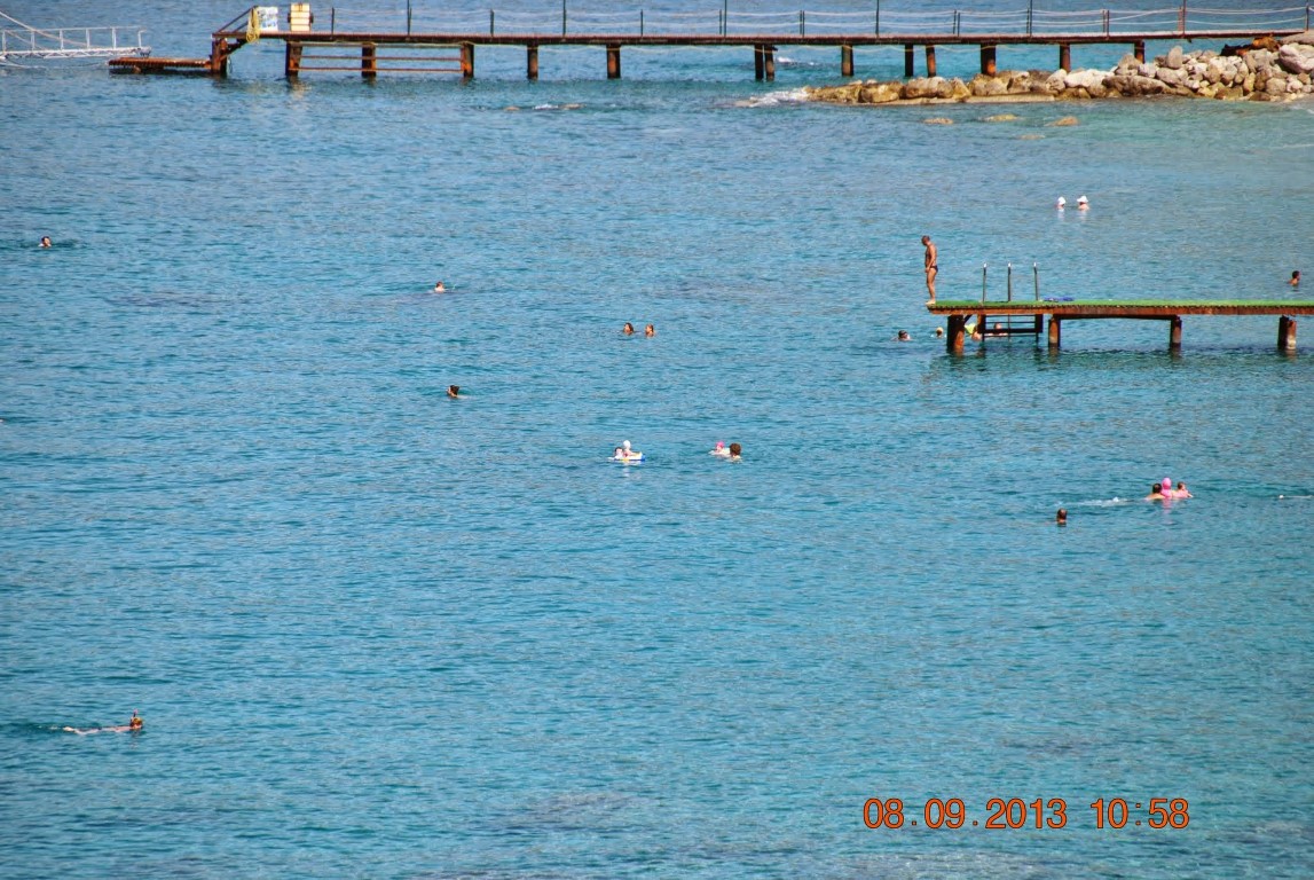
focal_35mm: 300
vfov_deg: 4.6
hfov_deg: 6.9
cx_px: 657
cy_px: 440
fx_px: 10964
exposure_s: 1/800
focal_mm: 200
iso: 200
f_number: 5.6
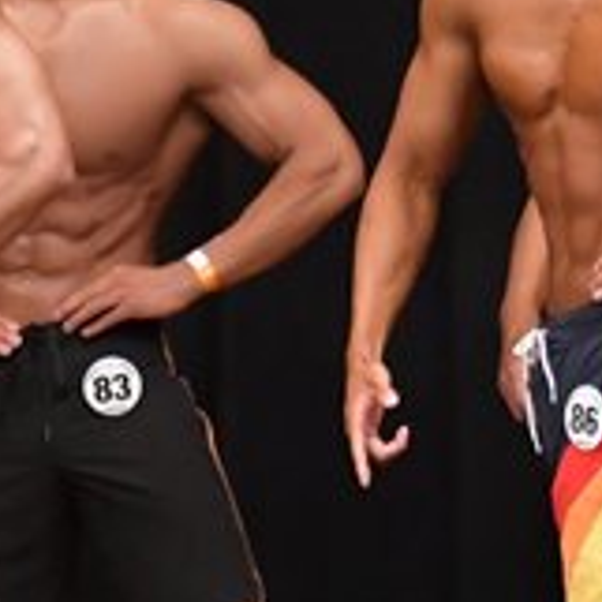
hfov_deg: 2.1
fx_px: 16213
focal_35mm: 824
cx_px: -256
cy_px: 449
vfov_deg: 2.1
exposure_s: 1/400
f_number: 5.6
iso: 6400
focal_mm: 135
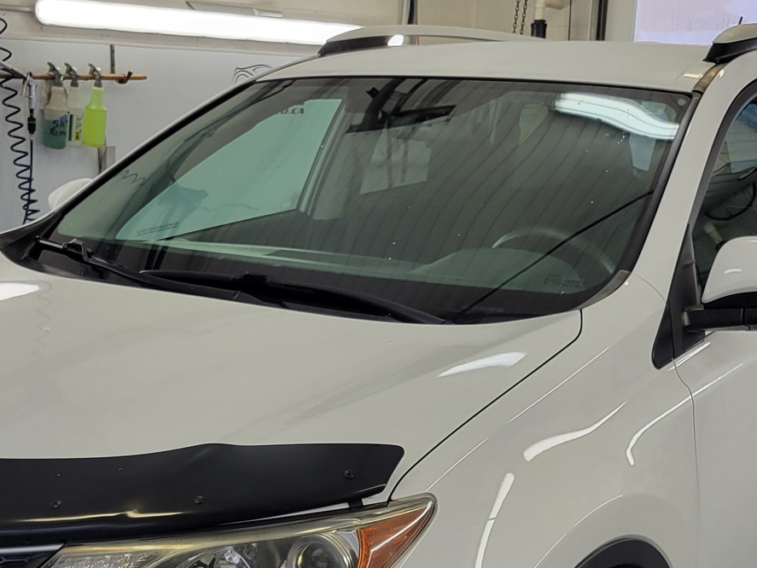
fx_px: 1313
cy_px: 493
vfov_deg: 23.9
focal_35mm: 60
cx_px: 358
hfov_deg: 32.2
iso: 50
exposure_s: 1/120
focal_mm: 5.4
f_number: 1.8
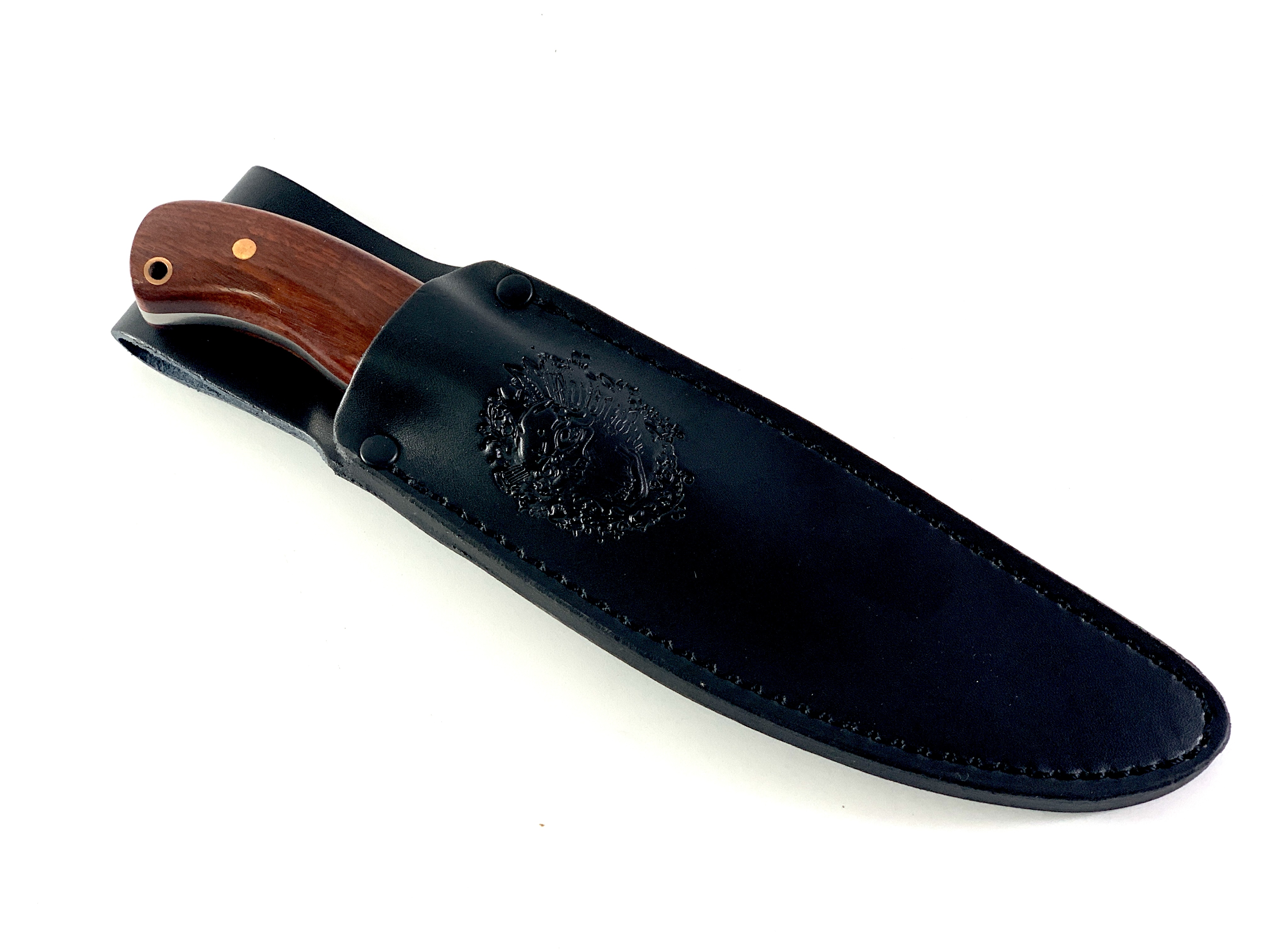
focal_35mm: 52
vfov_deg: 28.0
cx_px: 635
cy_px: 476
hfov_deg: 36.8
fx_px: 1908
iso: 64
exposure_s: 1/100
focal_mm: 6
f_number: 2.4
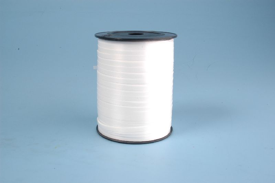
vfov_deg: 31.8
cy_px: 92
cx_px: 138
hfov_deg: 46.4
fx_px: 321
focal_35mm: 42
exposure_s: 1/800
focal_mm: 28
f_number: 22
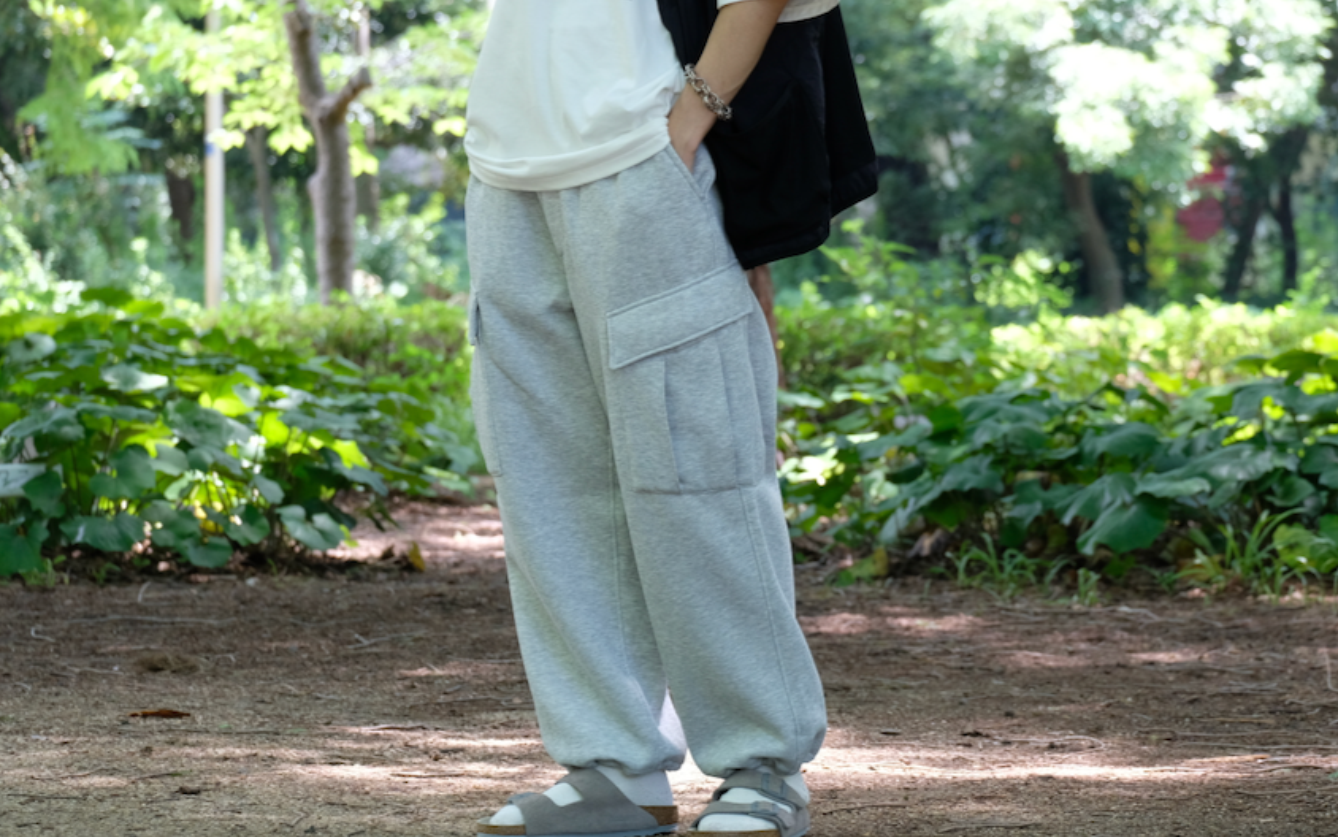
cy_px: 430
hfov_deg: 18.0
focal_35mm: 116
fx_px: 4231
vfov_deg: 11.3
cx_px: 666
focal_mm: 75.4
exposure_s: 1/160
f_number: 5
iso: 800
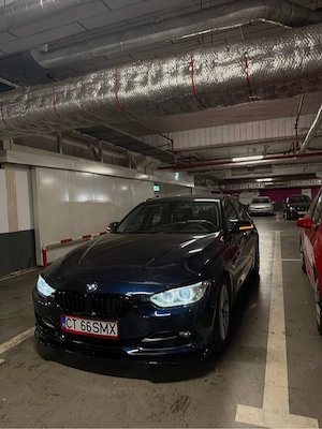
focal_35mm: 24
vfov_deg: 71.6
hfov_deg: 56.8
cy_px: 214
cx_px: 161
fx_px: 298
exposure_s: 1/50
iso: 320
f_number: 1.78
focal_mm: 6.76
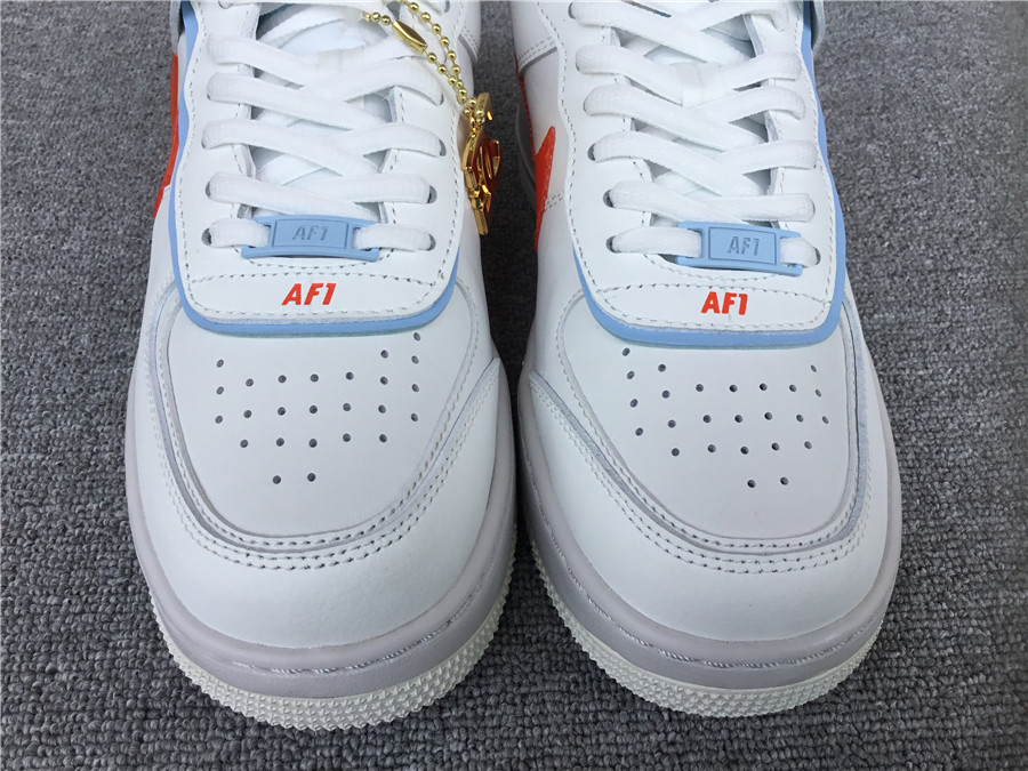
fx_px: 921
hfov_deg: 58.4
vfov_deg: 45.4
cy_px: 386
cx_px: 514
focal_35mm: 31
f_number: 2.4
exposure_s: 1/684
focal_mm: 3.3
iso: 25
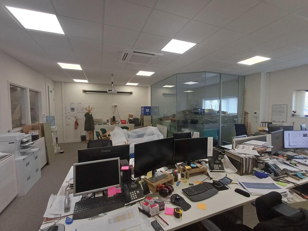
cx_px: 154
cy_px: 116
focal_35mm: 16
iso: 100
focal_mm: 1.64
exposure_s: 1/50
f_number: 2.2
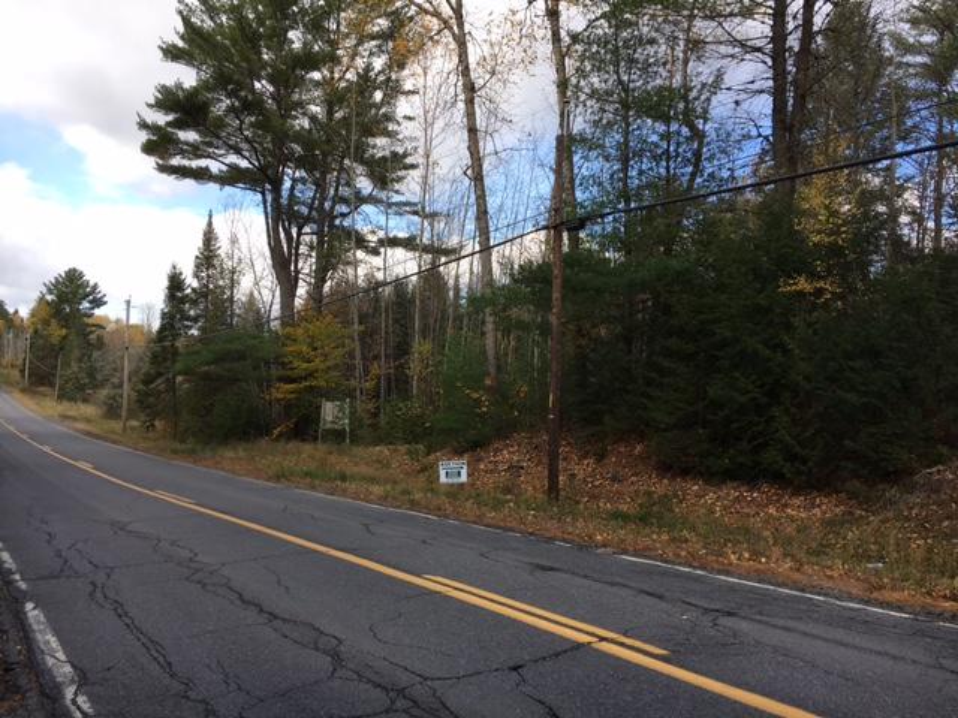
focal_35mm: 29
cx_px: 479
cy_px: 359
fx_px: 803
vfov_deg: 48.2
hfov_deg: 61.7
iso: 25
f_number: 2.2
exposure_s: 1/506
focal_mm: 4.15
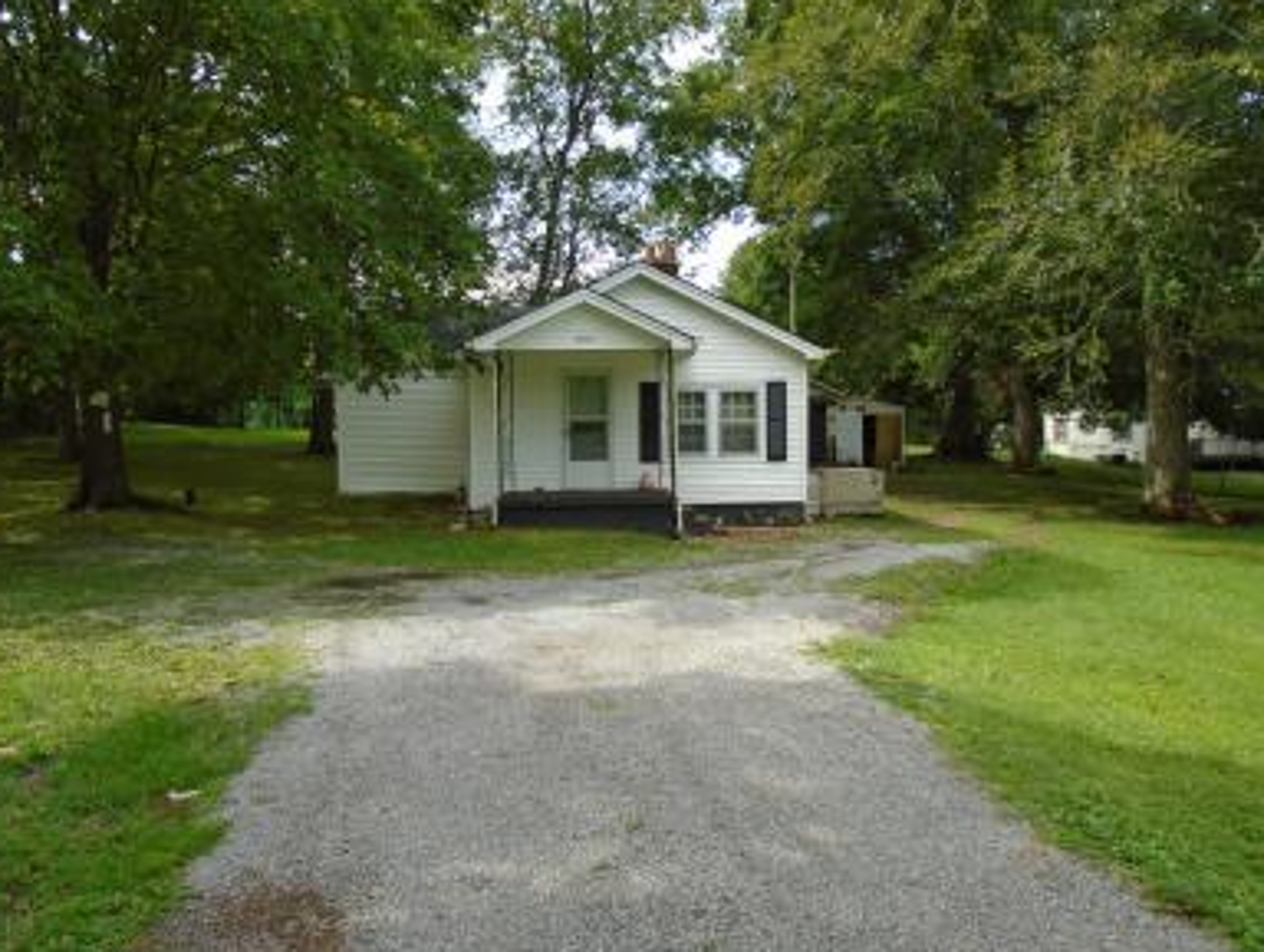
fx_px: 987
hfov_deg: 65.2
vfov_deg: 51.5
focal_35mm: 27
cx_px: 611
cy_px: 481
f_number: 3.2
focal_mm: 4.6
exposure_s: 1/400
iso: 100
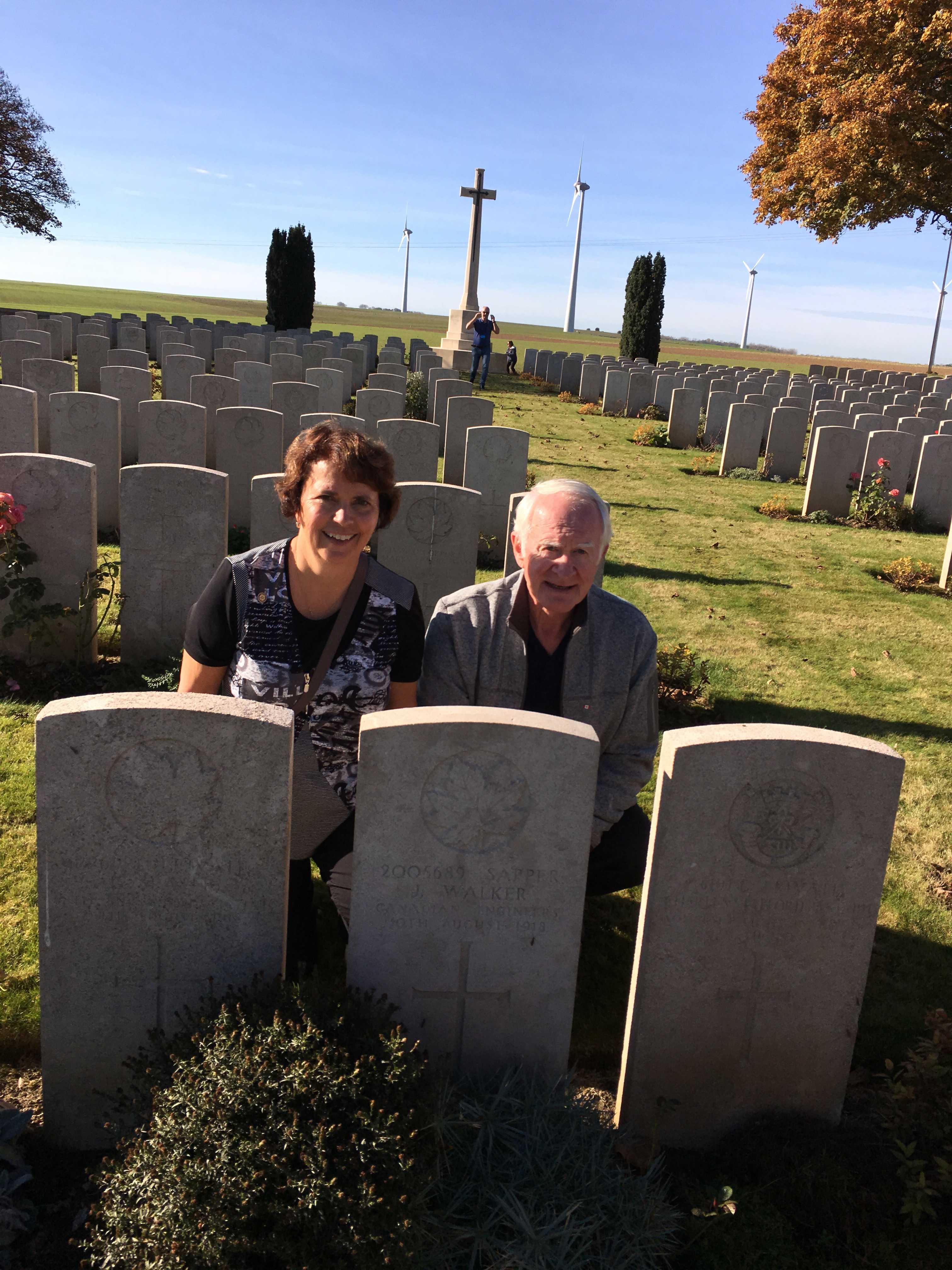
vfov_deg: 61.7
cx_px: 476
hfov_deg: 48.2
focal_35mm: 29
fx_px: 1063
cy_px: 635
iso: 25
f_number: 2.2
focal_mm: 4.15
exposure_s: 1/2137
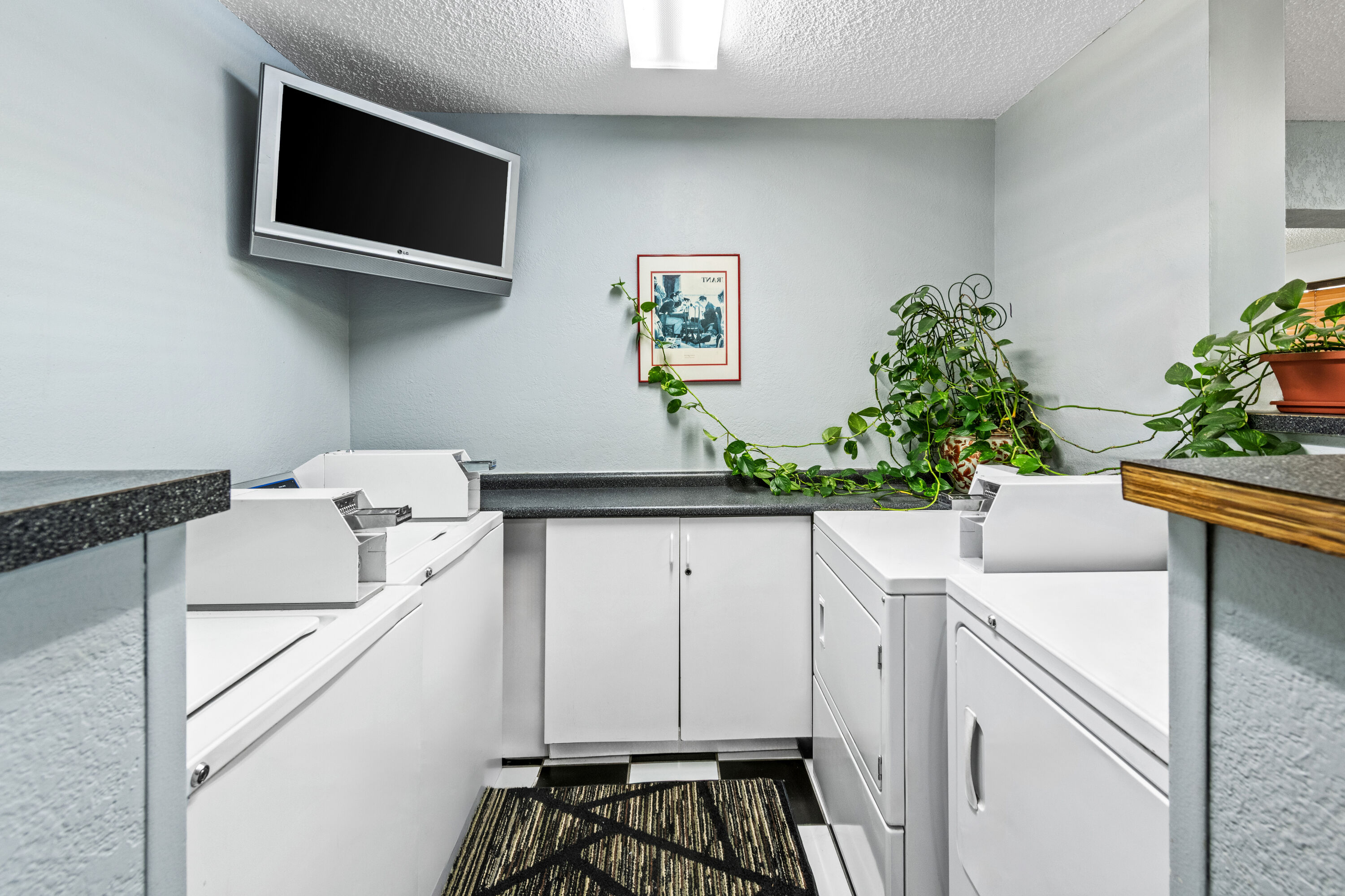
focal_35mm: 14
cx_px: 672
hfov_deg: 104.3
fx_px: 523
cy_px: 448
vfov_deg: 81.2
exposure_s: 1/2.5
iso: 400
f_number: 9
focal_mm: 14
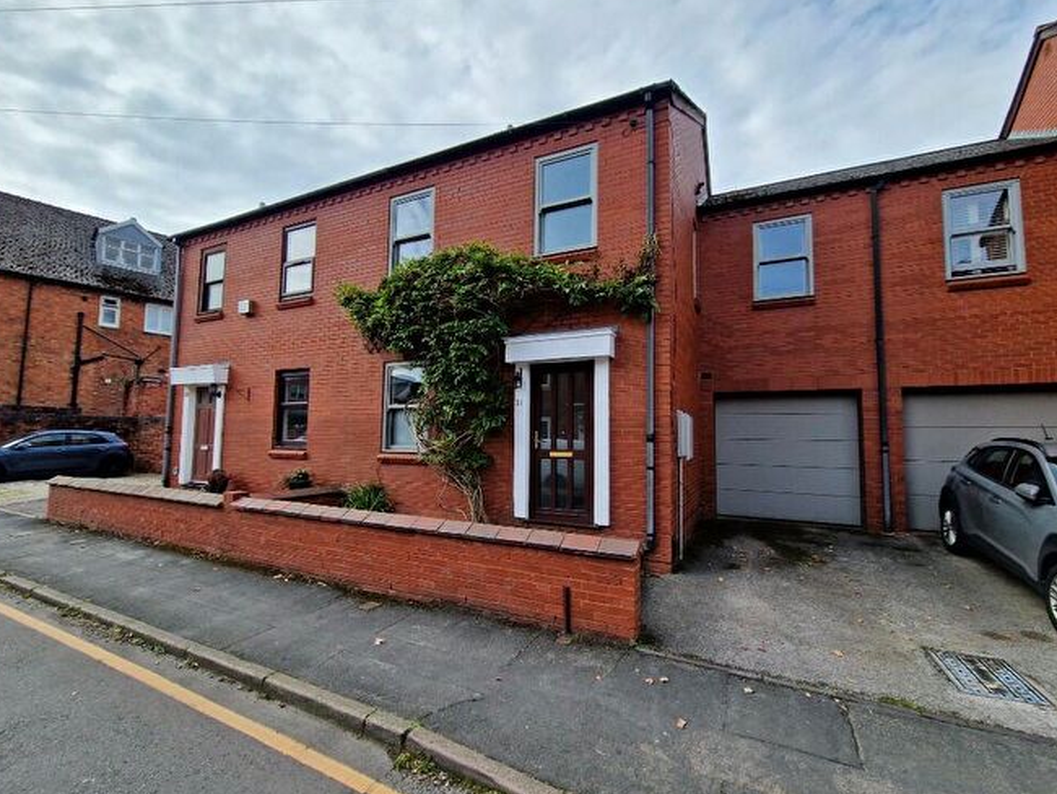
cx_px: 522
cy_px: 401
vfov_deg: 85.7
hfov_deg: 102.0
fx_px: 428
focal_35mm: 14
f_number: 2.2
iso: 50
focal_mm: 2.2
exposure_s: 1/1716
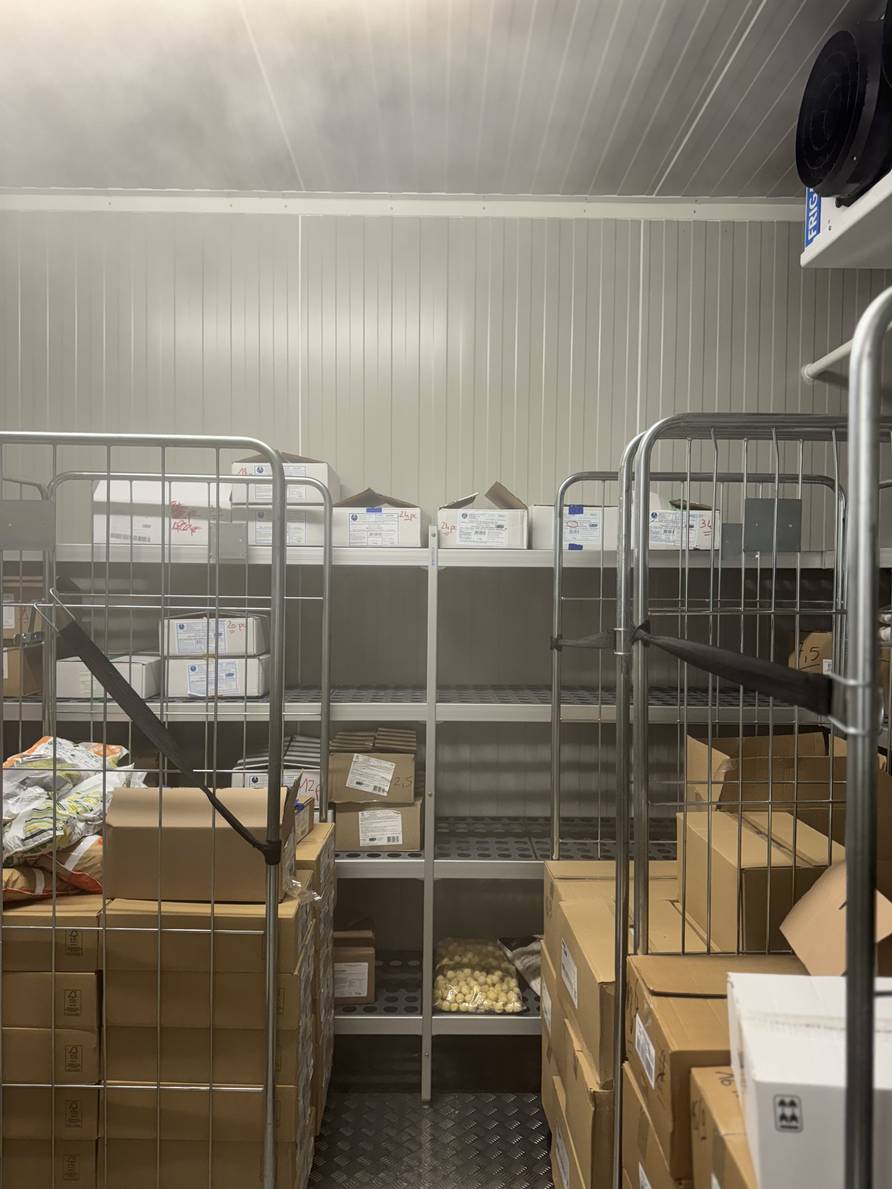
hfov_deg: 56.8
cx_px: 446
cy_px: 594
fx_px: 825
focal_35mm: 24
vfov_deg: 71.6
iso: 125
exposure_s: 1/100
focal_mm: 6.76
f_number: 1.78
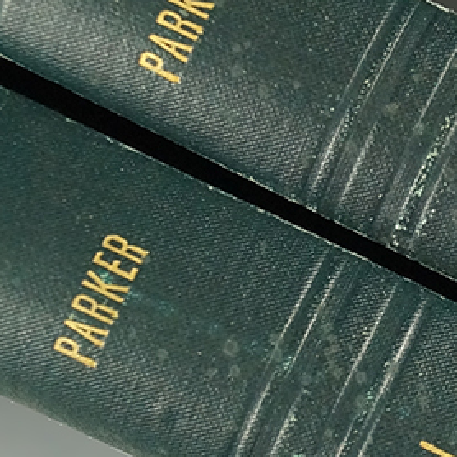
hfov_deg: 11.0
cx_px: 526
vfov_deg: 11.2
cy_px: 278
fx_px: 2330
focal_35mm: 156
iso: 1600
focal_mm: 24
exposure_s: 1/80
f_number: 4.5
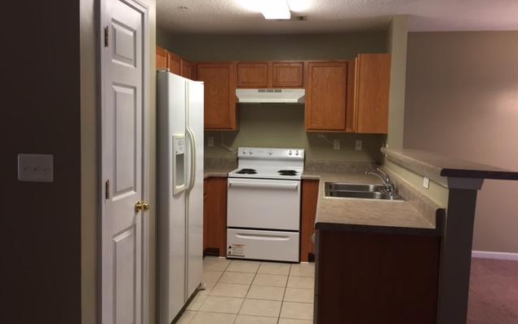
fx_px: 438
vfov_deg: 40.6
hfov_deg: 61.2
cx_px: 259
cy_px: 152
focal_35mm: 31
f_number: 2.2
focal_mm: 4.15
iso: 64
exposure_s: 1/30
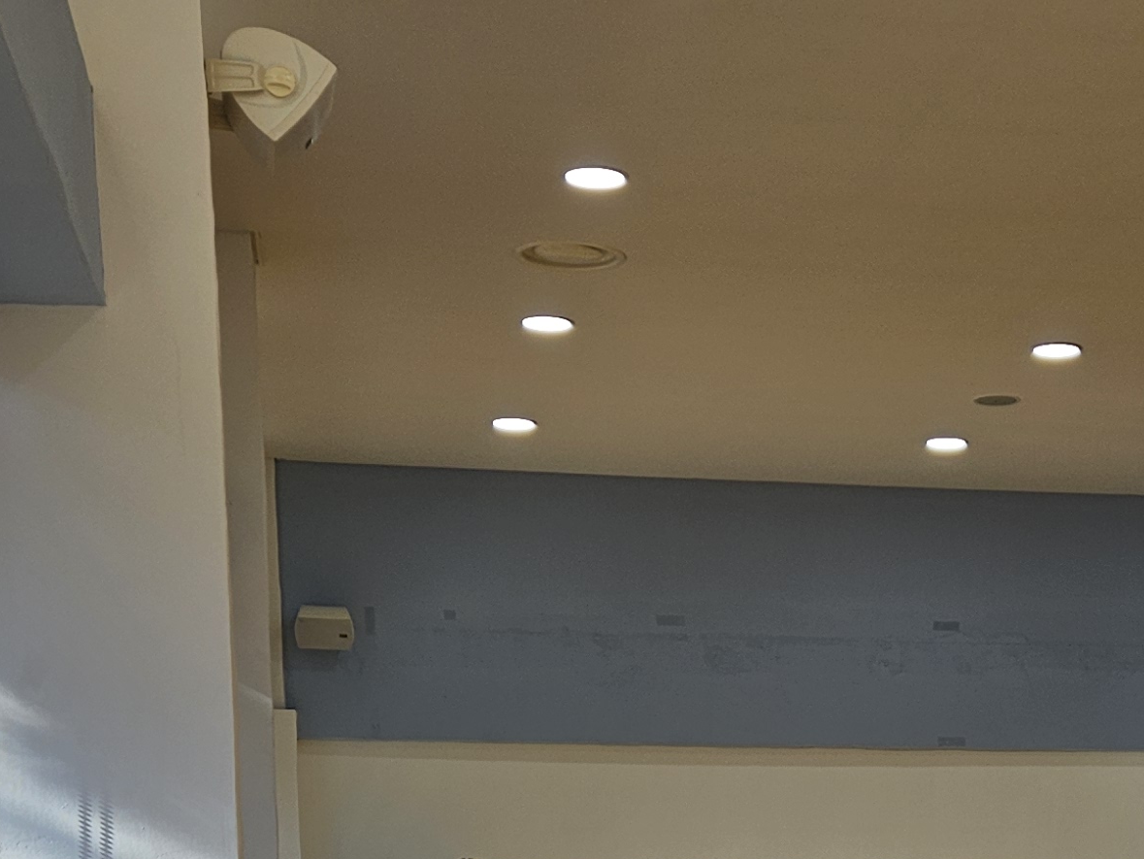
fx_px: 2579
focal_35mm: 78
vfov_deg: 17.3
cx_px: 973
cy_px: 1239
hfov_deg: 24.5
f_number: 1.8
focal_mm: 5.4
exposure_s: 1/408
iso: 25
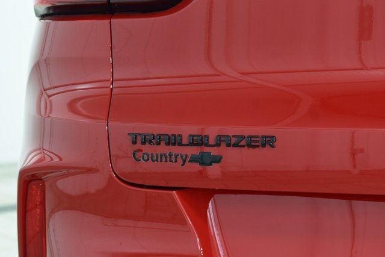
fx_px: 1123
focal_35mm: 105
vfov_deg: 13.0
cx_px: 192
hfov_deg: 19.5
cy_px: 128
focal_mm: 70
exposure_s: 1/30
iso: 1600
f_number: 5.6
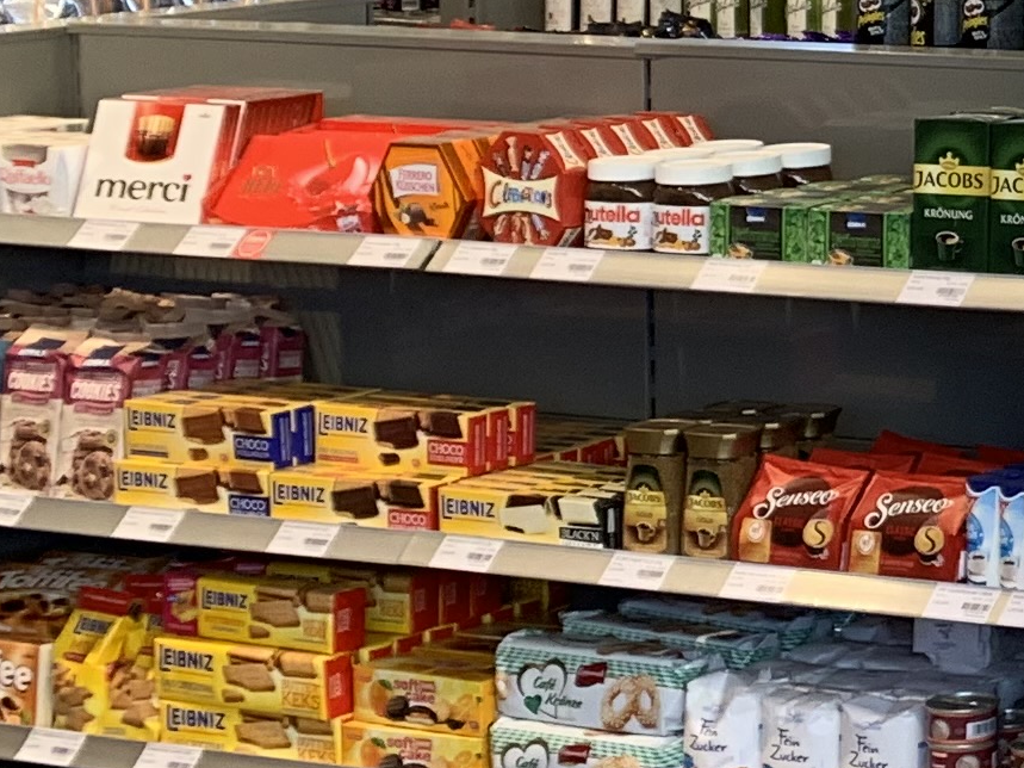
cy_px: -188
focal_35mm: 122
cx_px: 2186
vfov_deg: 11.9
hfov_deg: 13.4
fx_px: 3608
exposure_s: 1/100
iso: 50
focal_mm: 4.25
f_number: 1.8
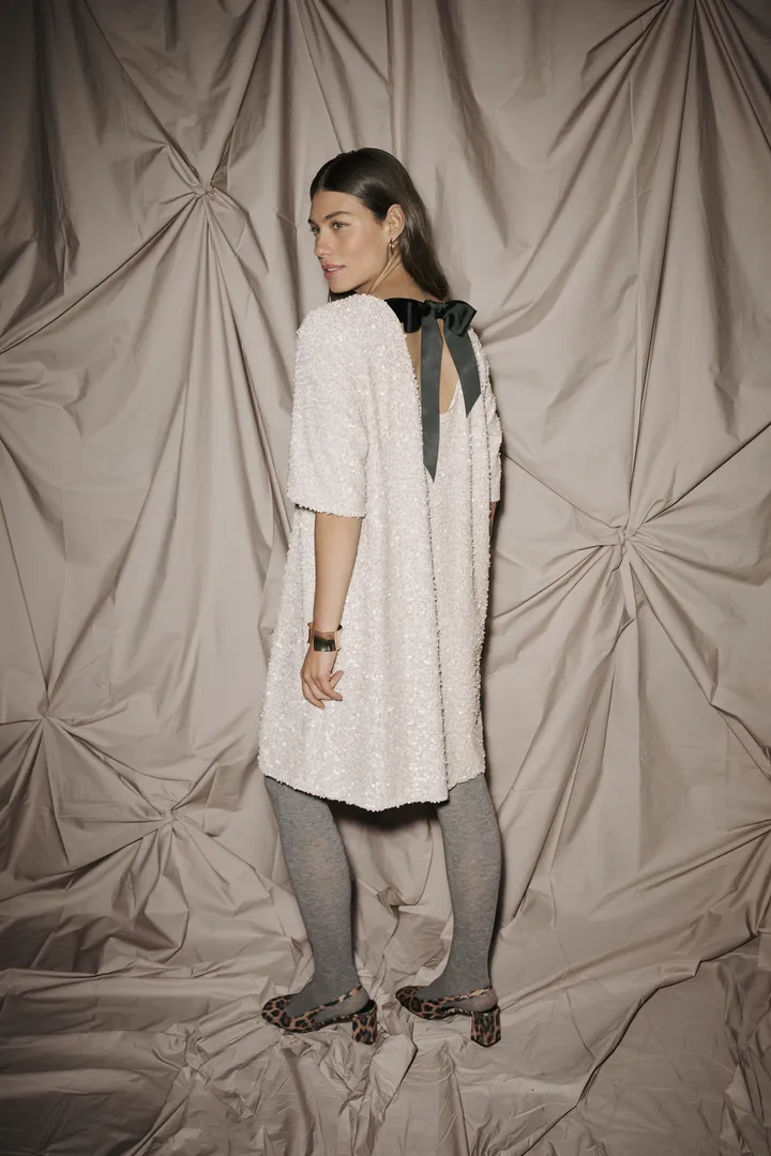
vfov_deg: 54.4
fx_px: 1124
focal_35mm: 35
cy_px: 578
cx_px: 386
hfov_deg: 37.9
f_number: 4.5
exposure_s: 1/200
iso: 320
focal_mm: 35
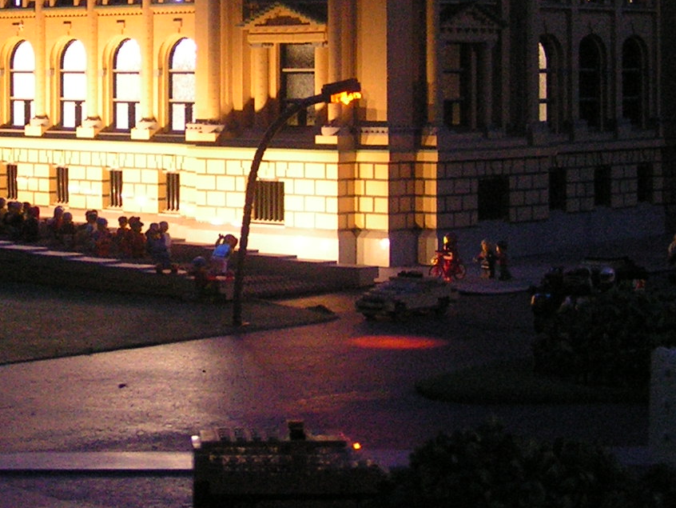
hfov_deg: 19.1
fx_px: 1992
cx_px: 153
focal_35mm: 102
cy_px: -6
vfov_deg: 14.3
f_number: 2.8
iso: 200
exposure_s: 1/4
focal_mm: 6.3
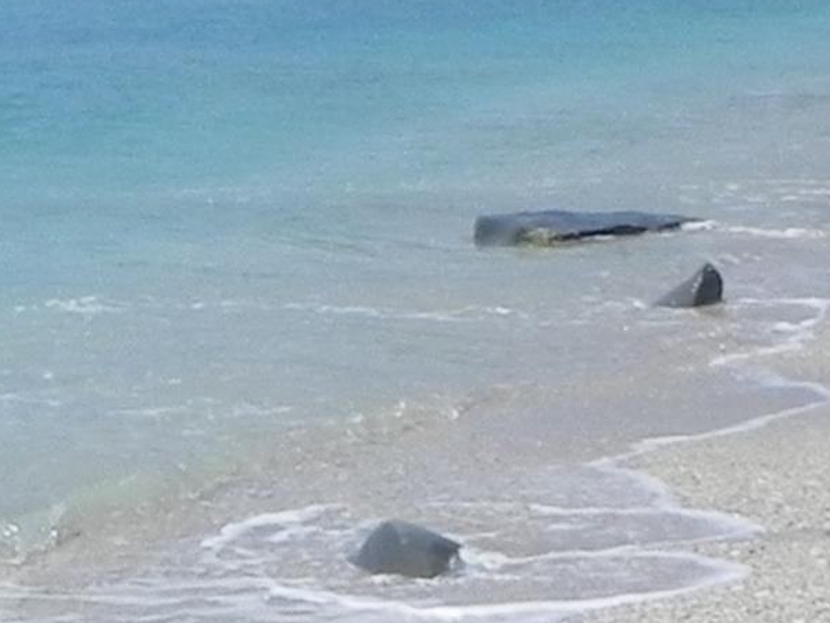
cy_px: 26
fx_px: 2926
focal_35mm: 122
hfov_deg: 14.8
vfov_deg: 12.0
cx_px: -490
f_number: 8
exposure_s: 1/502
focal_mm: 4.6
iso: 160
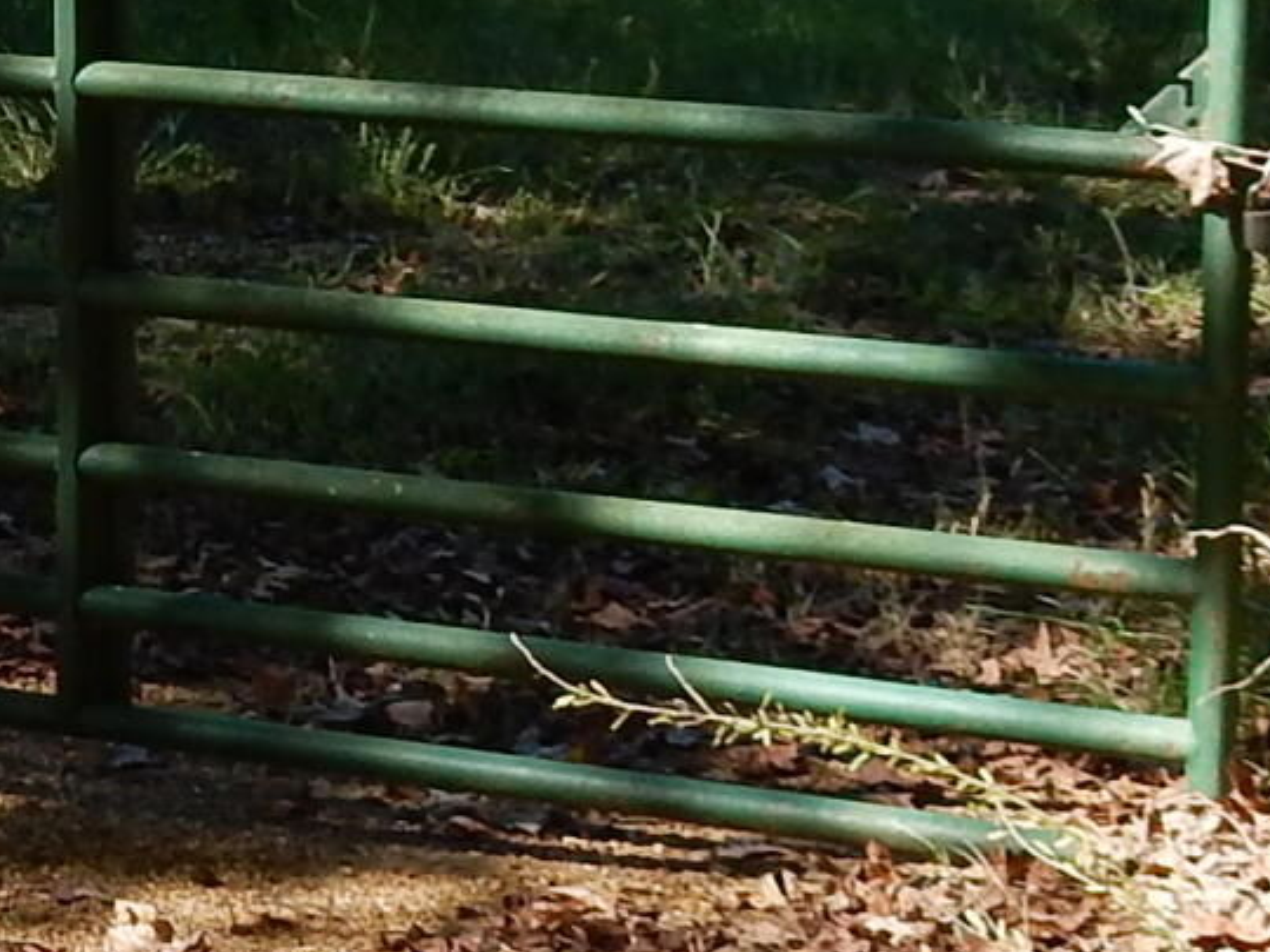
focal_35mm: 139
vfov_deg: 10.6
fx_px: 5100
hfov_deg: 13.6
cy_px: 40
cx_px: -473
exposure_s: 1/400
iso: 125
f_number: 3.7
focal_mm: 4.5
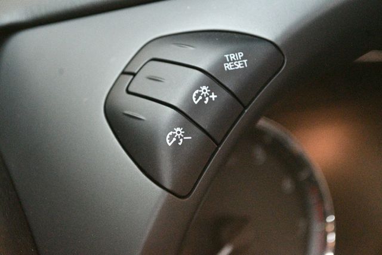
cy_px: 128
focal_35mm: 82
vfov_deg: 16.6
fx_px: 870
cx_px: 191
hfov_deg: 24.8
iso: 12800
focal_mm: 55
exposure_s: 1/50
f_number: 5.6
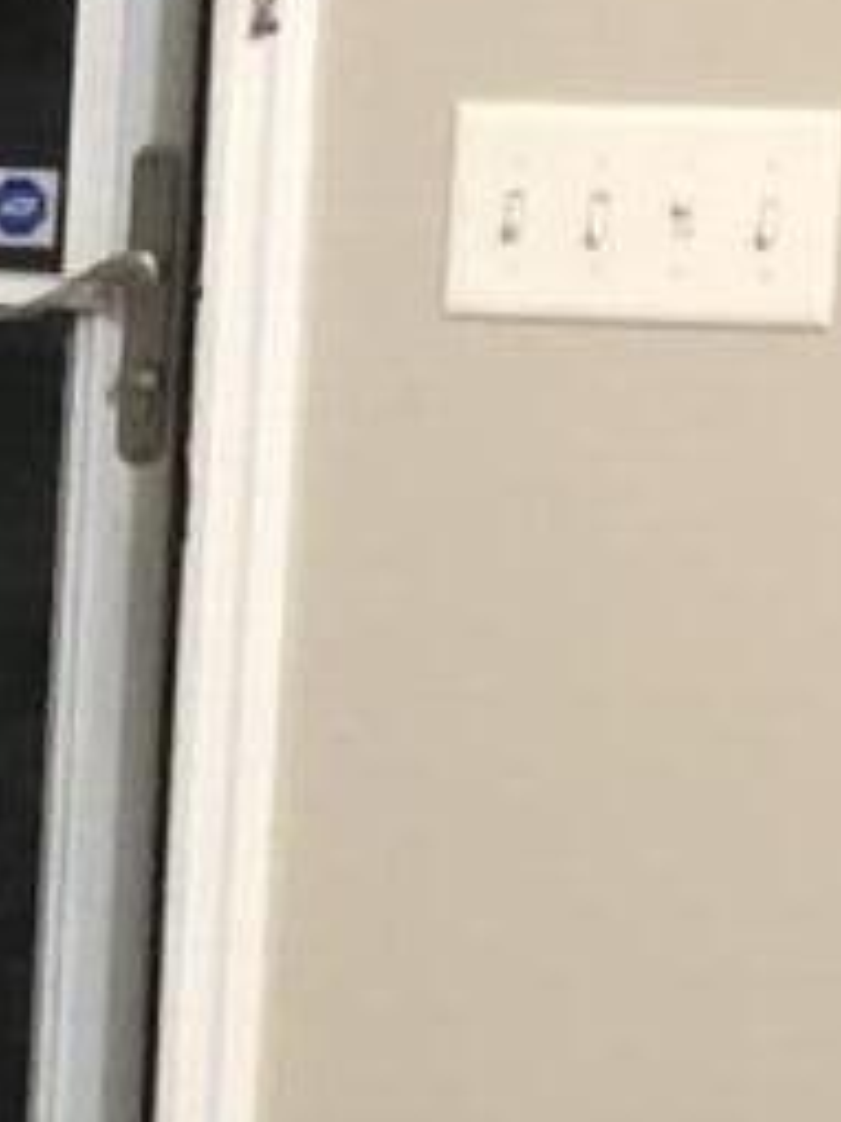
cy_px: 1448
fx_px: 7133
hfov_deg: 6.5
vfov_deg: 8.9
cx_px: -933
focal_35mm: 220
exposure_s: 1/11
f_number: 1.8
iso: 100
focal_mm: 3.99
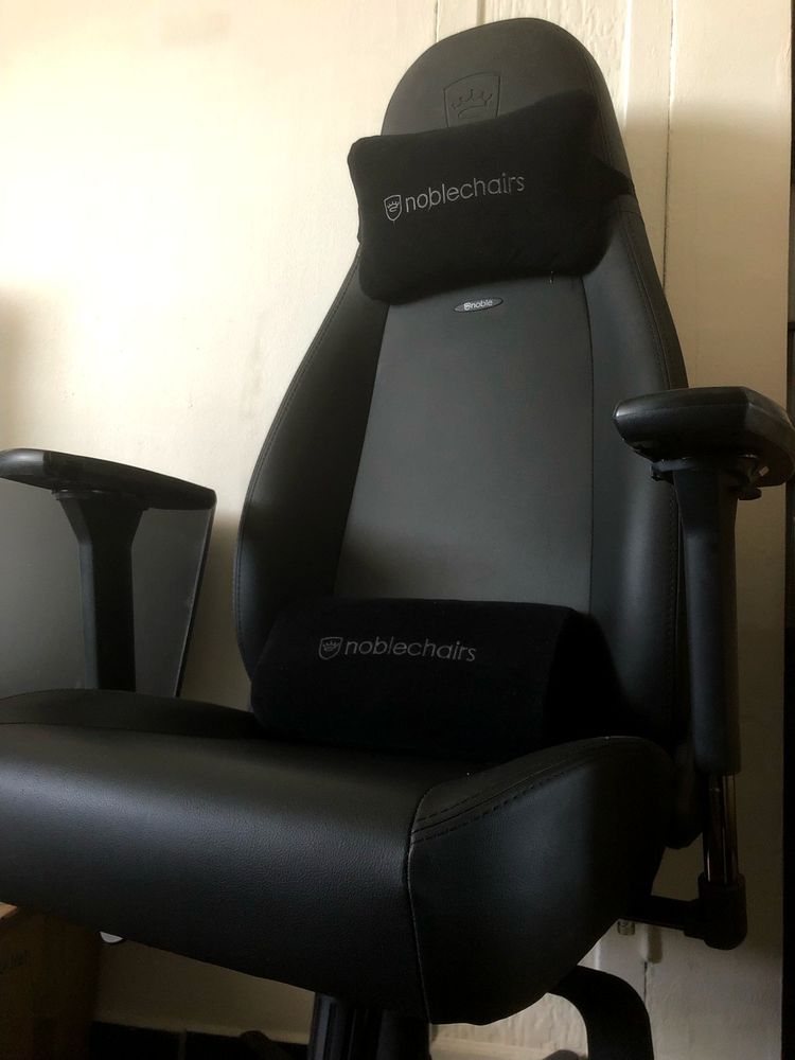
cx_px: 398
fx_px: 857
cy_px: 530
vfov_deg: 63.4
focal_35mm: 28
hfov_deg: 49.7
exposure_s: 1/5
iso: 100
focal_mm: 4
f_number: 1.8
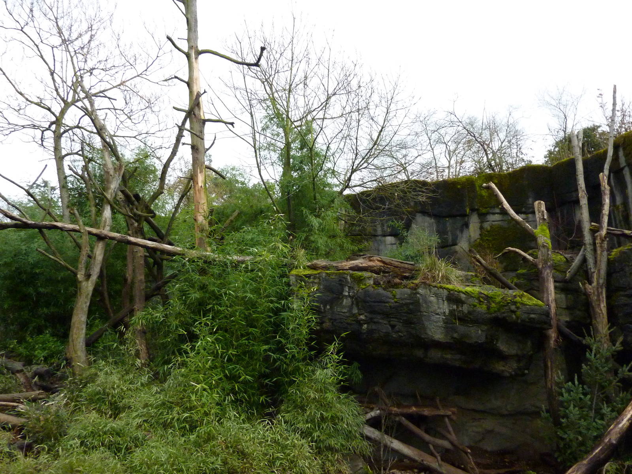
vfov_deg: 54.9
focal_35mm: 25
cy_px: 237
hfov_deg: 69.4
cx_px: 316
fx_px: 456
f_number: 3.3
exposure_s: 1/250
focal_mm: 4.1
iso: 400
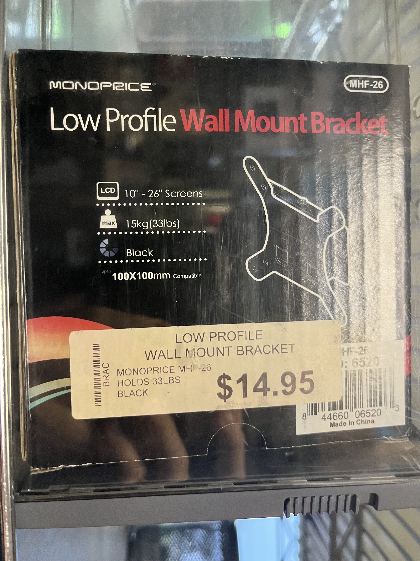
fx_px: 421
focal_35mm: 26
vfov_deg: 67.3
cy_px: 280
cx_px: 210
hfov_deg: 53.1
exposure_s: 1/60
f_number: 1.6
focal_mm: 5.1
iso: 320
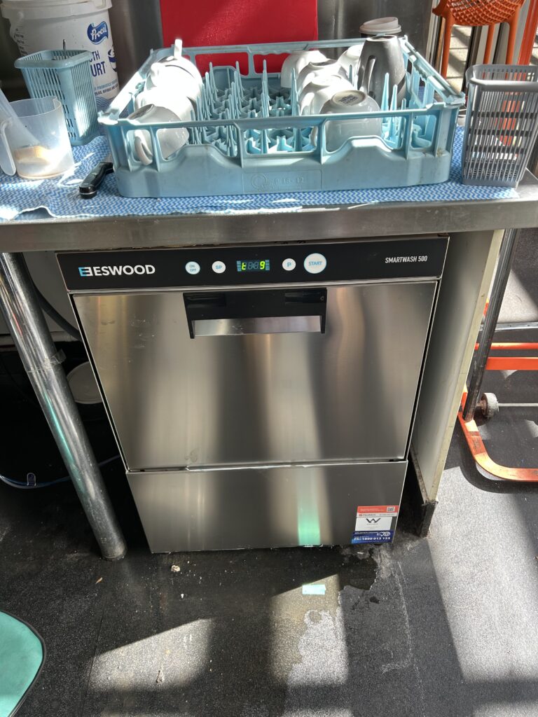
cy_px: 358
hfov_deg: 53.1
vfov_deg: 67.3
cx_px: 269
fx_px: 539
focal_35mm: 26
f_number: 1.5
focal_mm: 5.7
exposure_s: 1/145
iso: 32
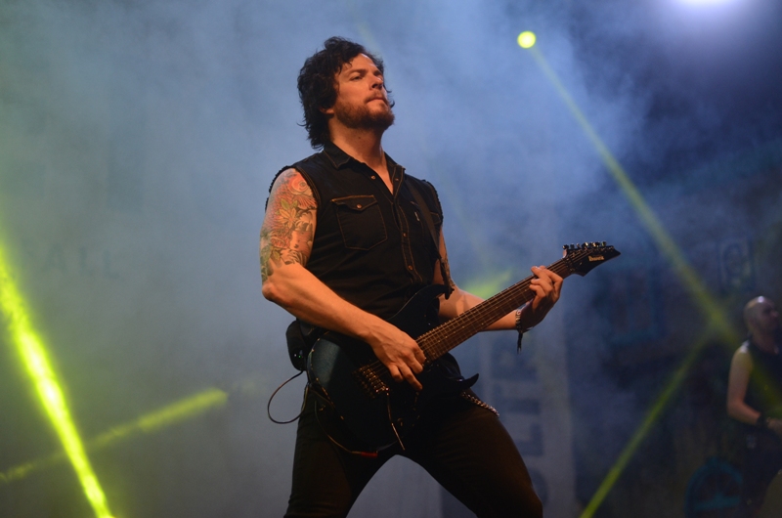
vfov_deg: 18.1
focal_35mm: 75
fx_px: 1626
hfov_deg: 27.0
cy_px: 259
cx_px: 391
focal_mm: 50
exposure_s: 1/800
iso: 640
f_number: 1.8
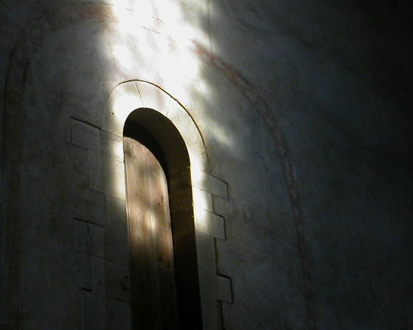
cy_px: 145
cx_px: 162
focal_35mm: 85
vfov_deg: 18.0
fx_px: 1038
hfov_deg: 22.5
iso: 100
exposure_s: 1/84
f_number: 3.7
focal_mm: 10.4
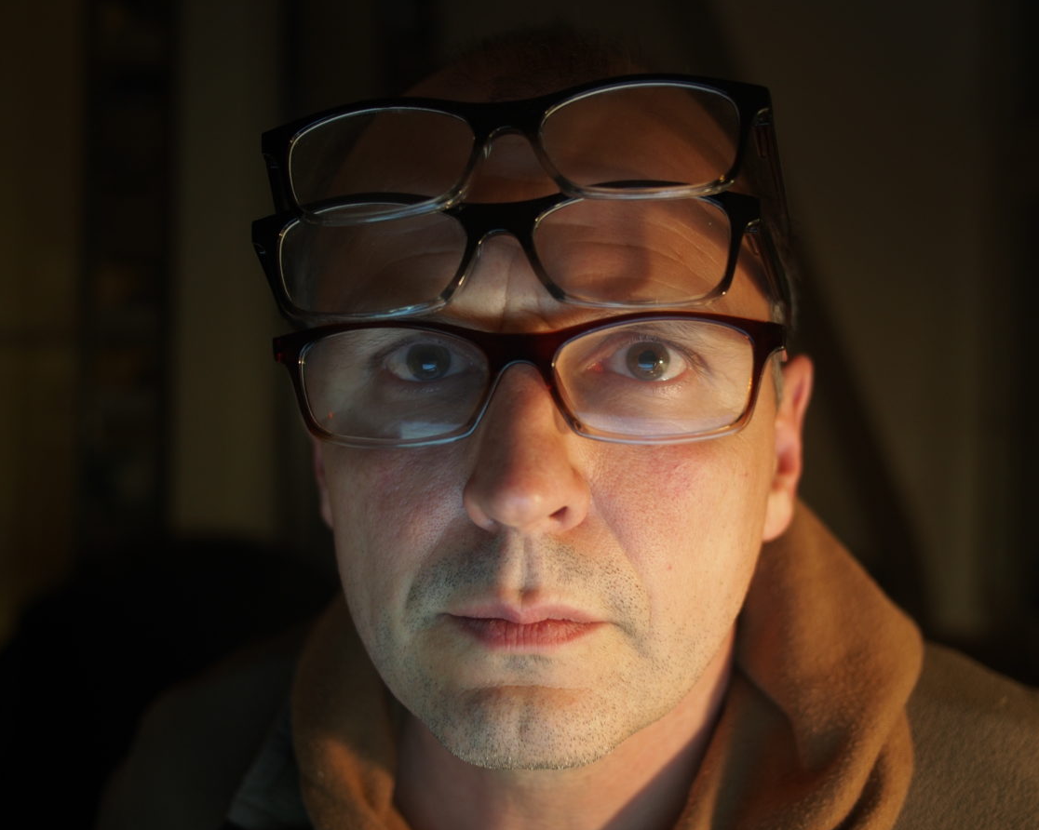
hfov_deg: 43.8
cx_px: 556
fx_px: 1291
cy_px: 417
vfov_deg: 35.7
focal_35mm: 42
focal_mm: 20
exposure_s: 1/15
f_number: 1.7
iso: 200
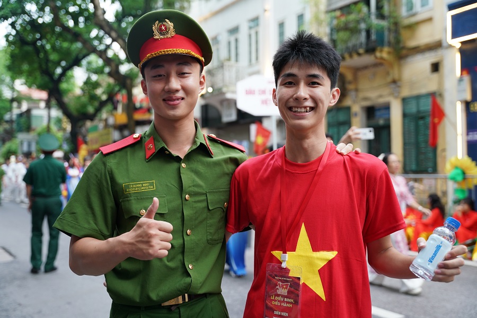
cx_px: 238
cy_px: 159
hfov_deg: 49.9
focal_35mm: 39
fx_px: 513
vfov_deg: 34.5
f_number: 2.8
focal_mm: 38.7
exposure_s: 1/125
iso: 500
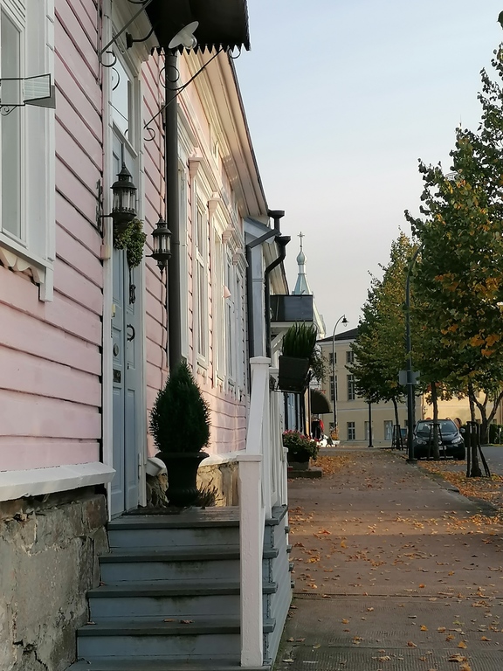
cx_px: 252
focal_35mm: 70
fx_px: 1356
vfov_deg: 27.8
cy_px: 336
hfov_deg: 21.0
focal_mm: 4.75
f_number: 1.8
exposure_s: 1/584
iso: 50
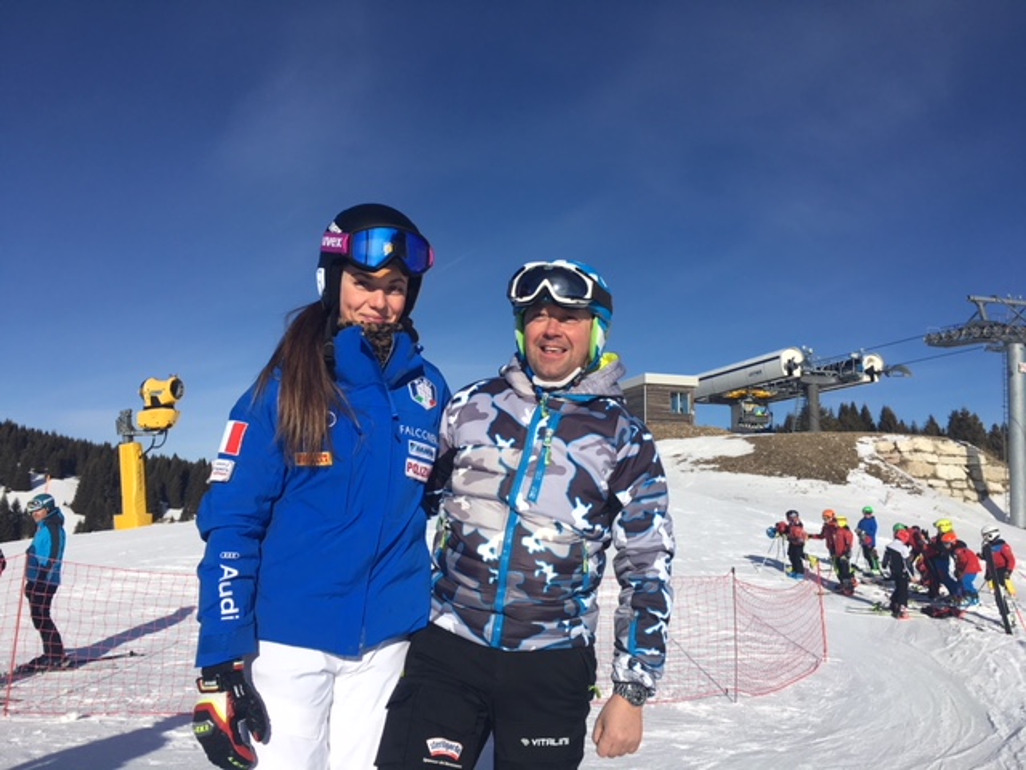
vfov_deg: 48.2
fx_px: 860
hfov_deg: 61.7
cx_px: 513
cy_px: 385
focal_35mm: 29
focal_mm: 4.15
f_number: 2.2
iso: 25
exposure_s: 1/3344
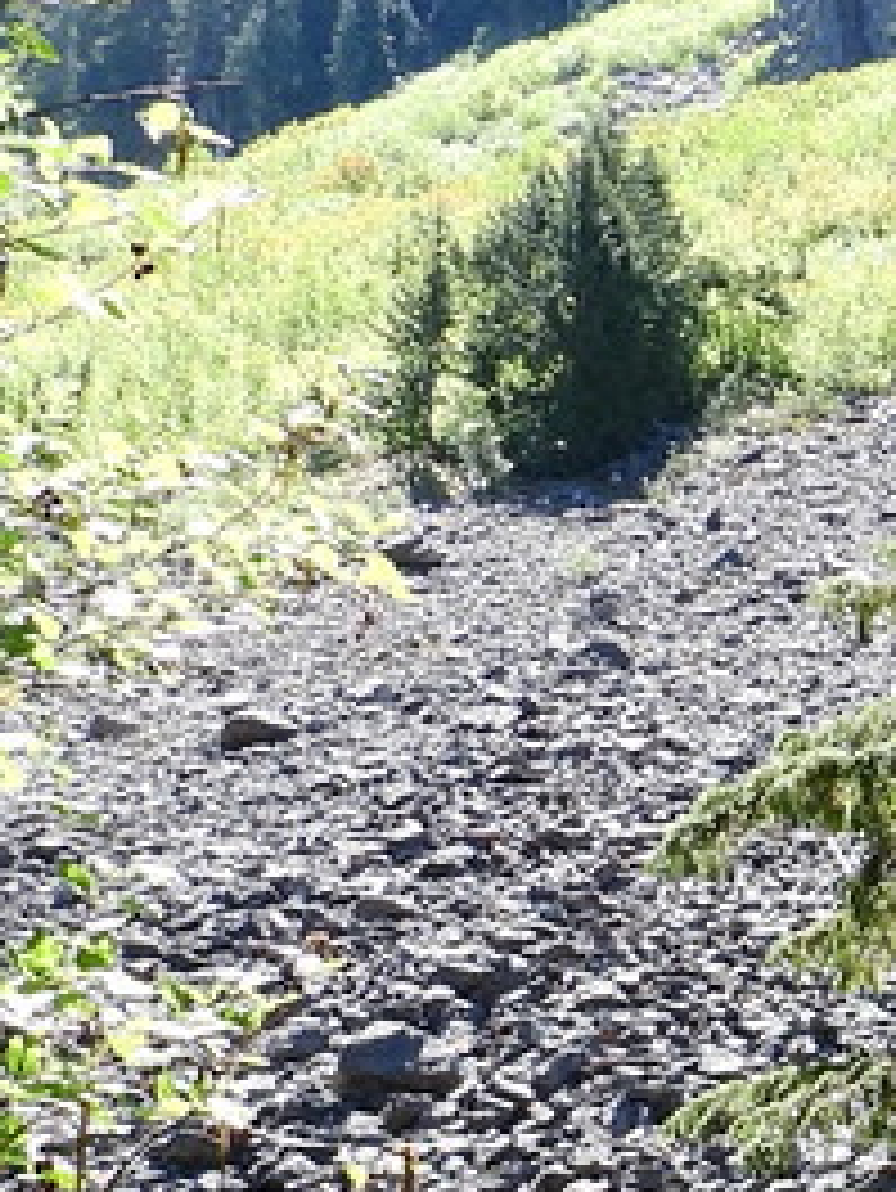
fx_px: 4000
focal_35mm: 116
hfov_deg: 11.9
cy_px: 1138
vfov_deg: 16.7
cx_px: 1549
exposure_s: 1/320
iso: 100
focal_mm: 4.3
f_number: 2.8
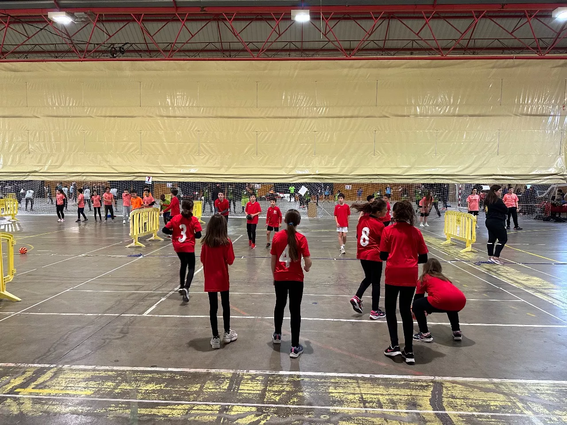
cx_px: 284
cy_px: 212
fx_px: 393
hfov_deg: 71.6
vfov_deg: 56.8
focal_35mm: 24
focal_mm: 6.86
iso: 250
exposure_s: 1/50
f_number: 1.78
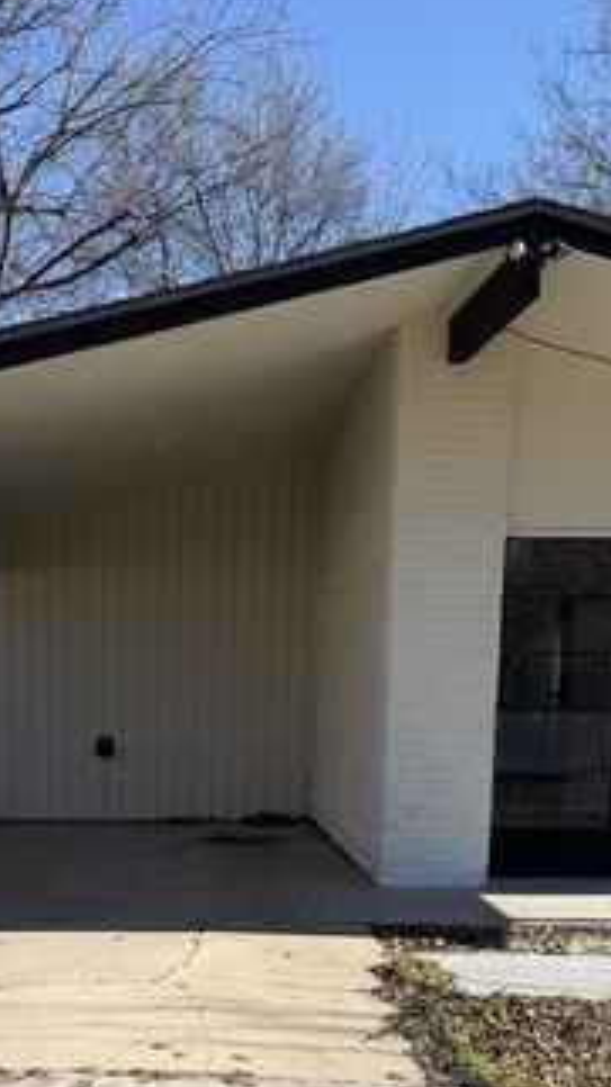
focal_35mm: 52
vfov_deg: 37.6
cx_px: 236
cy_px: 945
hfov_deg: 23.0
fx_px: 1499
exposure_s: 1/3953
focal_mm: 6.76
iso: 80
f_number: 1.78
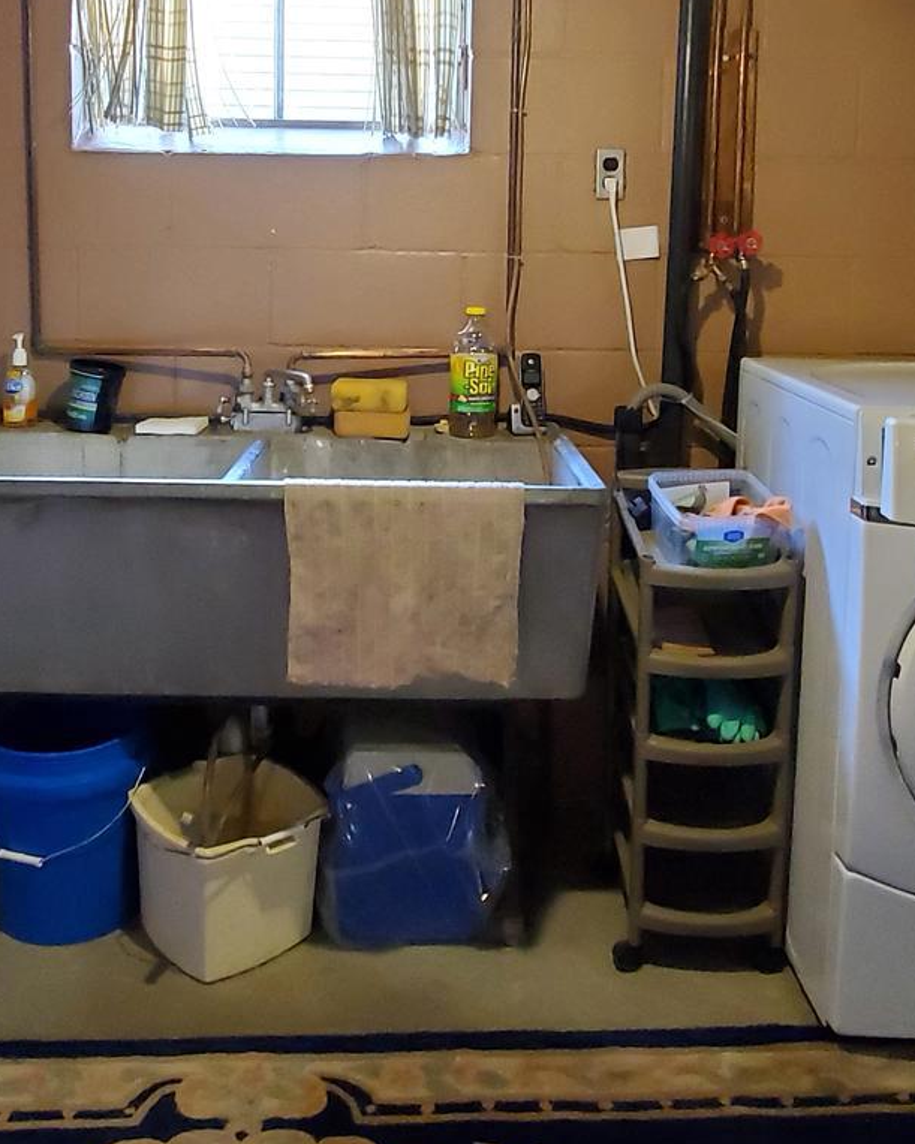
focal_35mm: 34
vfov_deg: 51.1
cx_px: 446
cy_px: 320
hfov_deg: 43.3
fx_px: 1151
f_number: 2.2
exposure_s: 1/29
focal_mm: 1.8
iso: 640
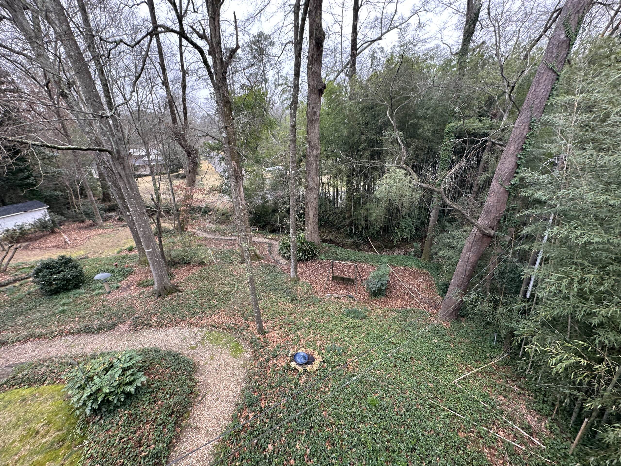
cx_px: 310
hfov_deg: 102.1
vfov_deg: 85.7
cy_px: 233
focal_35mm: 14
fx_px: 251
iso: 64
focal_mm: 2.22
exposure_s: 1/99
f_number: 2.2
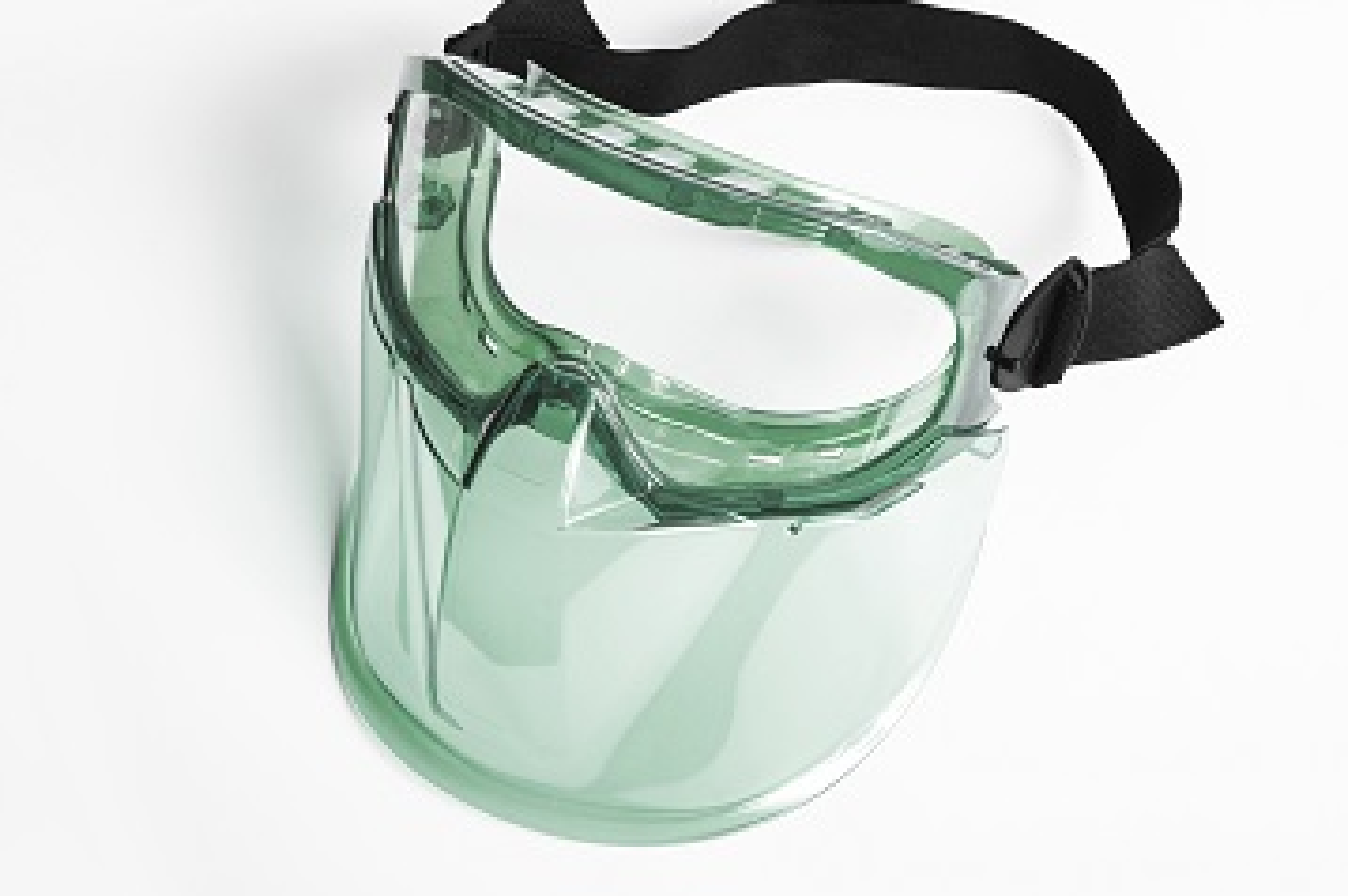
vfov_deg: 14.4
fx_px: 3554
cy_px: 429
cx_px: 708
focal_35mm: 95
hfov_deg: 21.5
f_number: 16
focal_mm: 85
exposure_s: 1/160
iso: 100
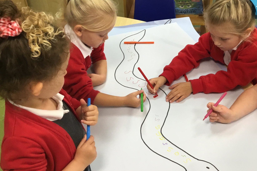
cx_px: 148
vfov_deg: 33.2
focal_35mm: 40
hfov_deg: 48.3
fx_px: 286
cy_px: 62
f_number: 2.4
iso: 50
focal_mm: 3.3
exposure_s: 1/33
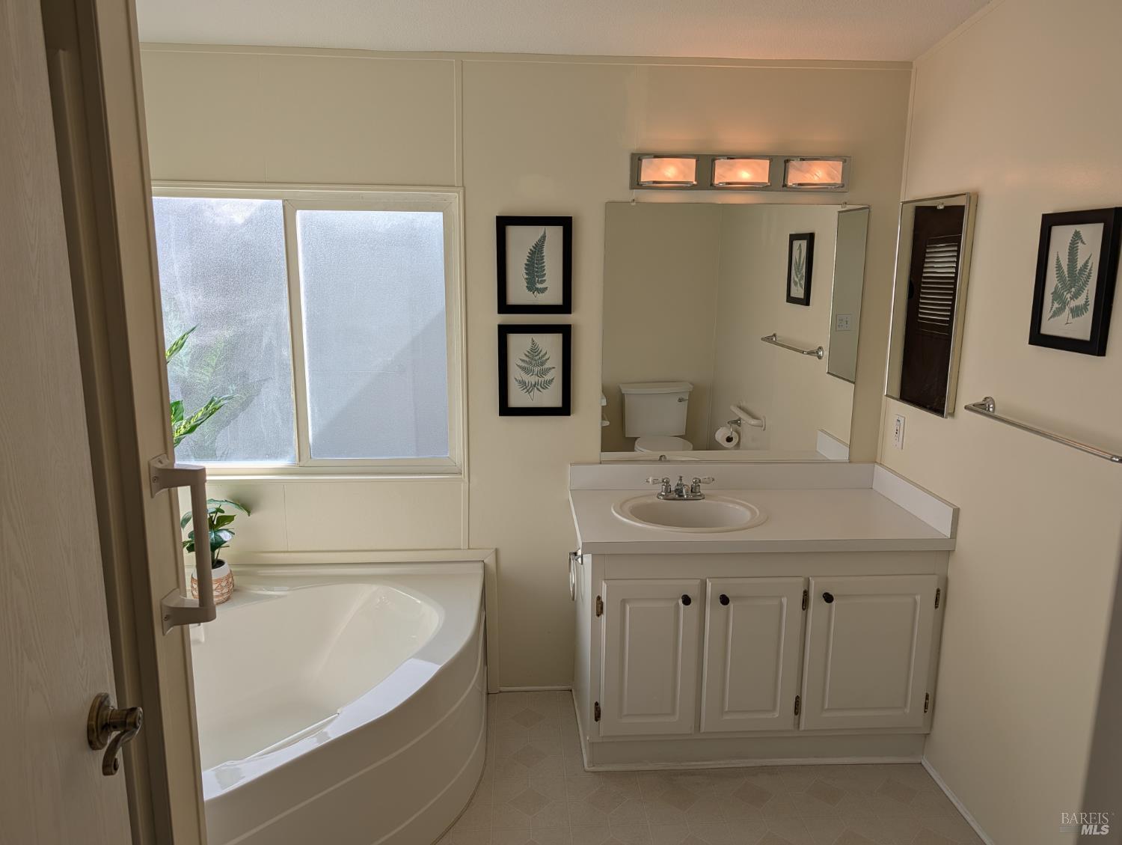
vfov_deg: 56.9
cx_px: 561
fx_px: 779
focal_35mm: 24
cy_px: 422
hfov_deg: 71.5
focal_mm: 6.9
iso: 21
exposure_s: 1/1488
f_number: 1.68
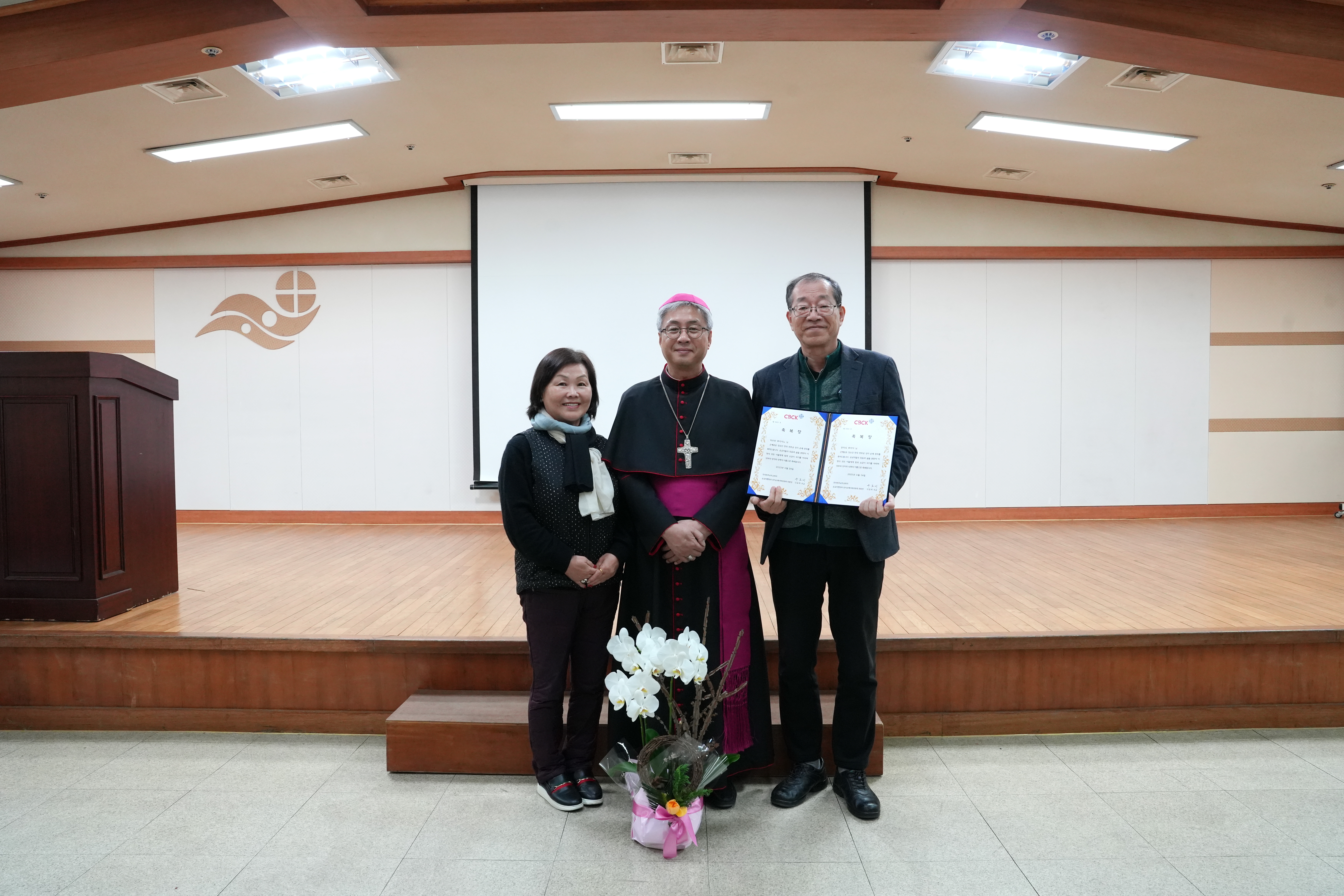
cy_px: 448
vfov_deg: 53.1
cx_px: 672
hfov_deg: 73.7
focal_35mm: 24
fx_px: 896
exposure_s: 1/80
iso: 3200
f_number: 8
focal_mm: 24
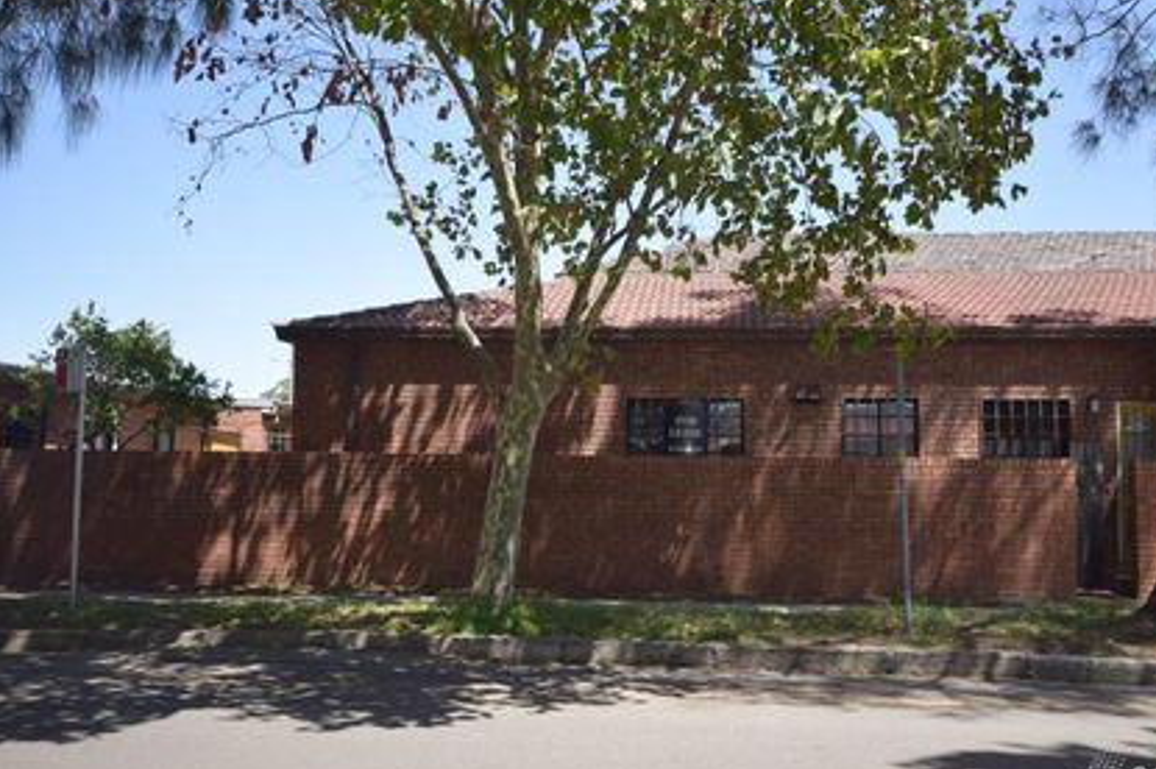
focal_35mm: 34
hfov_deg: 55.7
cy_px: 397
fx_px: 1091
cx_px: 649
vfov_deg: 38.8
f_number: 5.6
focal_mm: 20
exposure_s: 1/160
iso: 100
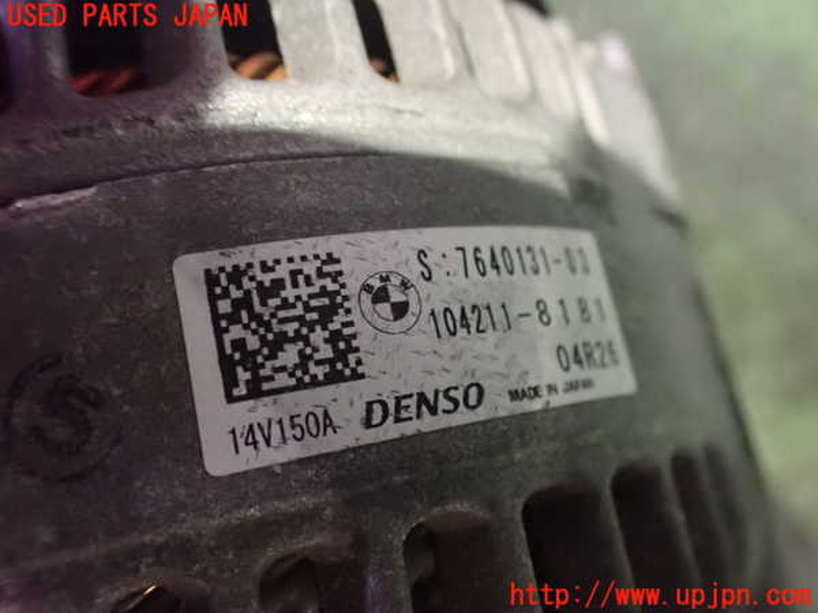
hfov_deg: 60.0
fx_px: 709
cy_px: 306
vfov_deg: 46.8
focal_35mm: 30
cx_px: 409
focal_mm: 5.4
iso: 1600
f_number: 2.3
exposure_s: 1/25
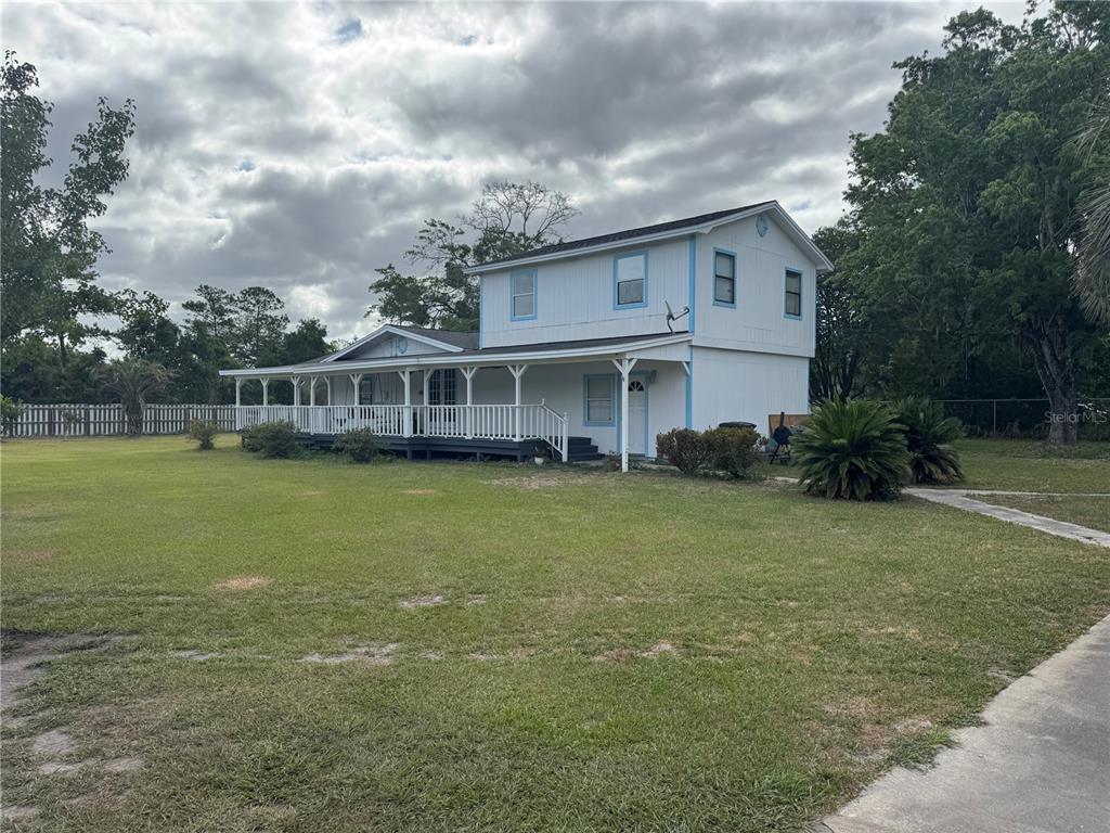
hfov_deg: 71.6
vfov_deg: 56.8
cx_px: 555
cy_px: 416
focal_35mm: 24
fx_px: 770
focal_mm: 6.76
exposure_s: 1/4950
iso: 80
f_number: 1.78
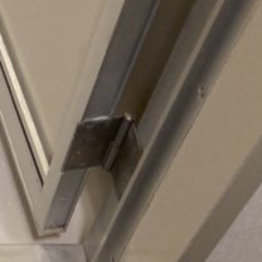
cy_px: -94
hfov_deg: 15.9
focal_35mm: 95
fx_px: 813
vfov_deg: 17.0
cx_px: -193
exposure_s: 1/60
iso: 125
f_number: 1.8
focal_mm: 3.99
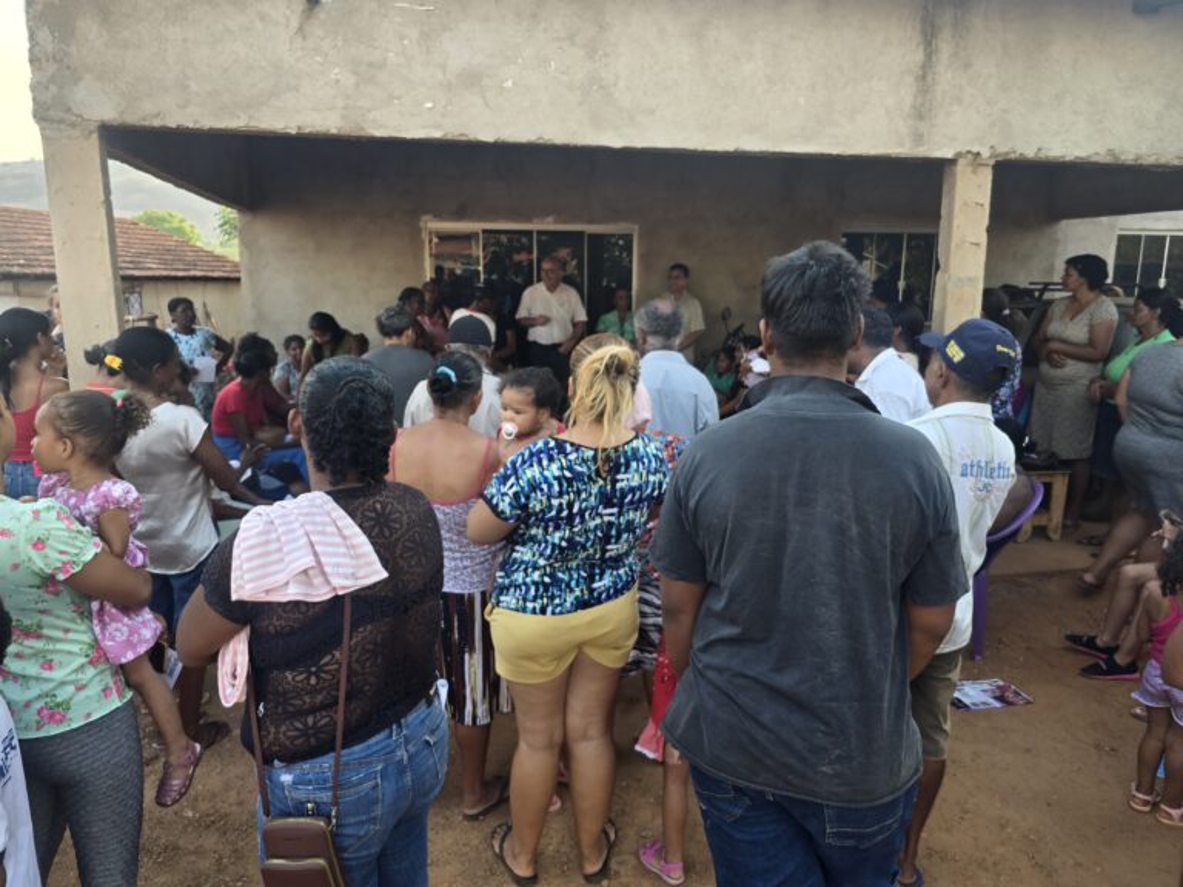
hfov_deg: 73.9
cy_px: 444
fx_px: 786
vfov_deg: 58.9
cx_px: 592
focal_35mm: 23
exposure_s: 1/180
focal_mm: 6.3
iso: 50
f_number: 1.7
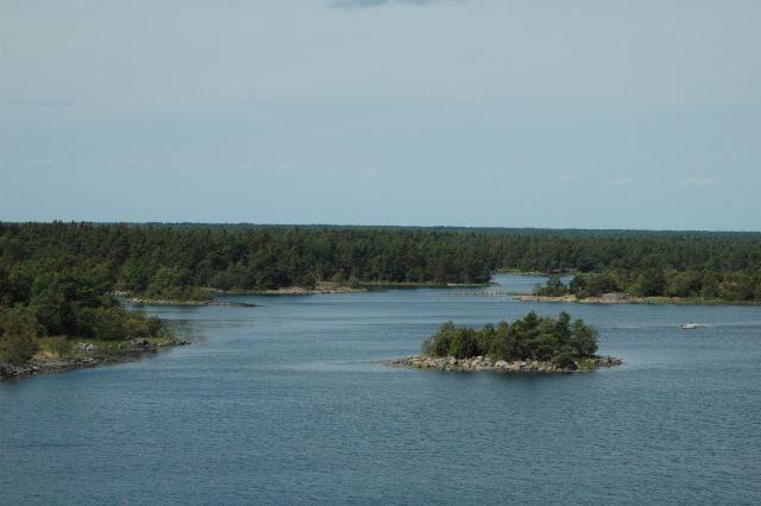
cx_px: 380
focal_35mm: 105
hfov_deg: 19.5
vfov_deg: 13.0
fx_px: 2218
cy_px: 253
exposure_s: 1/640
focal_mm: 70
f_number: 13
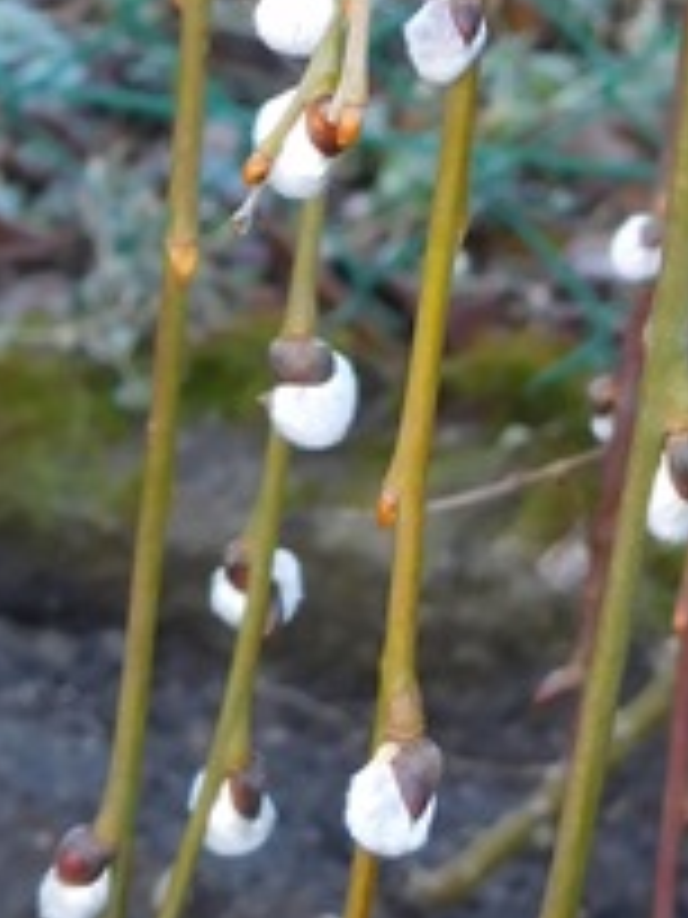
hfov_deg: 3.4
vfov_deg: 4.4
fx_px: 11713
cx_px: 553
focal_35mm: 442
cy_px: -1040
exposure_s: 1/40
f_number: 4.7
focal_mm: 16.1
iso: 125
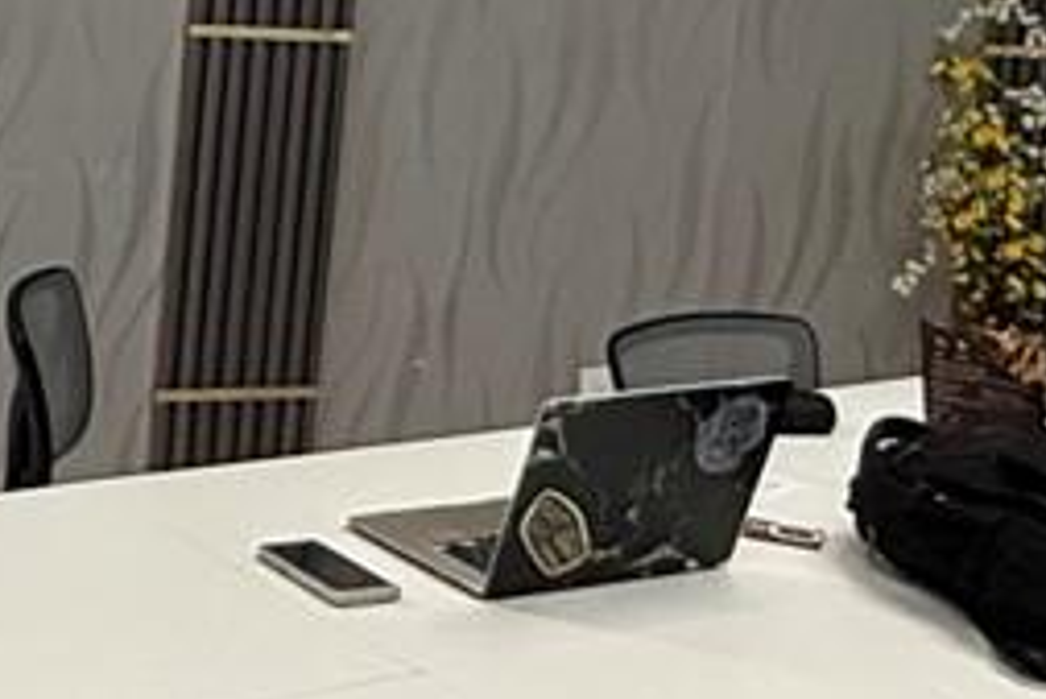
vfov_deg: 14.5
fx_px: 2675
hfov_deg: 21.3
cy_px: -108
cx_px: -29
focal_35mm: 92
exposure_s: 1/120
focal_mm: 2.22
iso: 200
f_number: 2.2
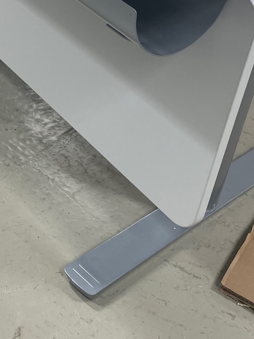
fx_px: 694
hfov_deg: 20.5
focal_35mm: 71
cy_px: 41
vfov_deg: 26.6
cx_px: 52
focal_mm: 4.2
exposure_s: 1/100
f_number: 1.6
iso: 80
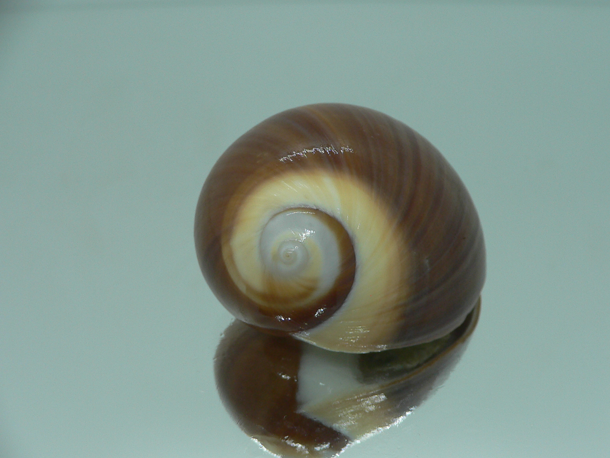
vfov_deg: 36.8
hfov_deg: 47.8
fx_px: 687
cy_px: 245
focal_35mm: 39
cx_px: 333
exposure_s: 1/60
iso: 80
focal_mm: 4.6
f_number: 2.8
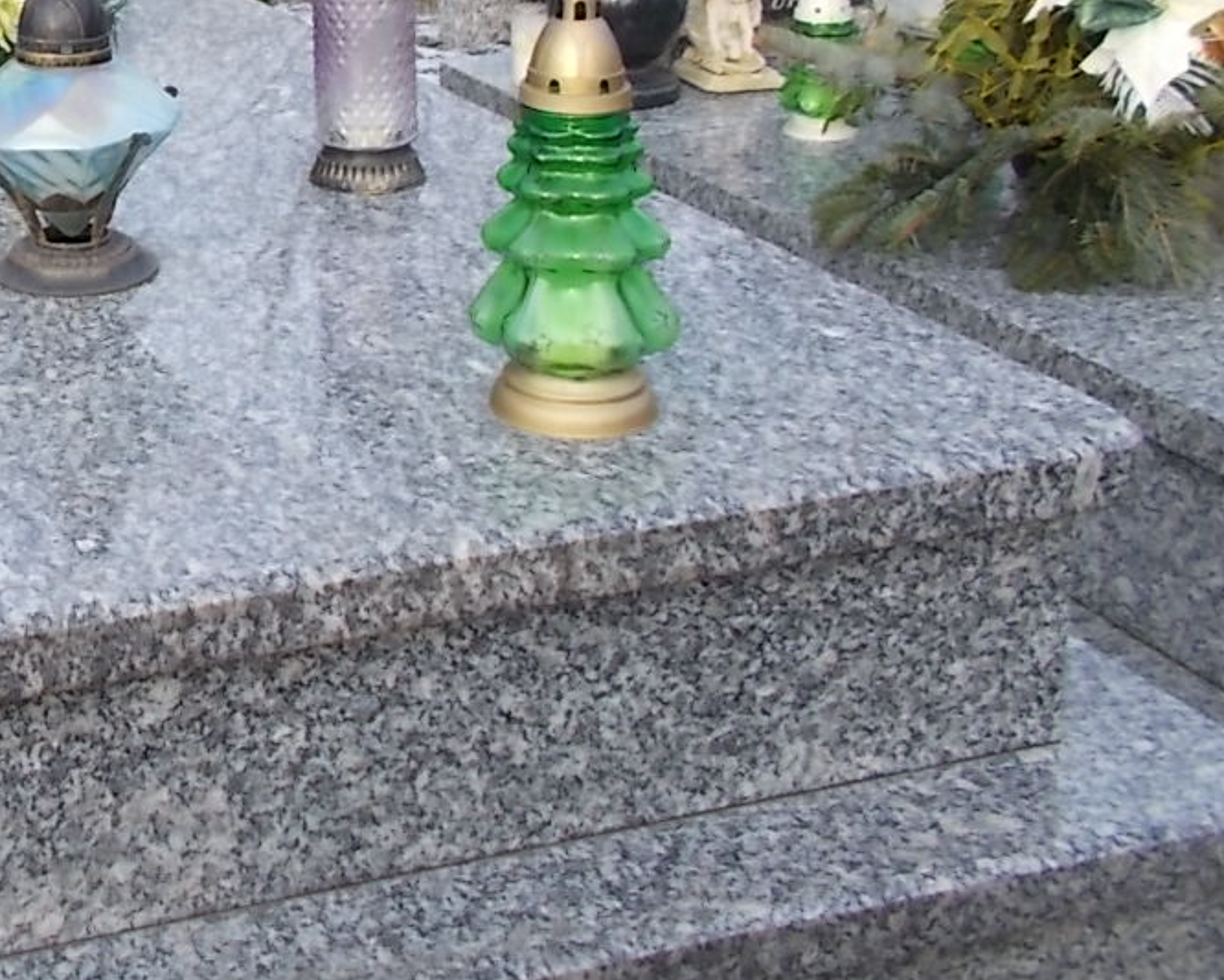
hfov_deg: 27.8
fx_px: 2210
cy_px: 72
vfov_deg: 24.2
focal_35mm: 61
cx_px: -182
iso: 80
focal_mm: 4.6
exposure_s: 1/200
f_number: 3.2
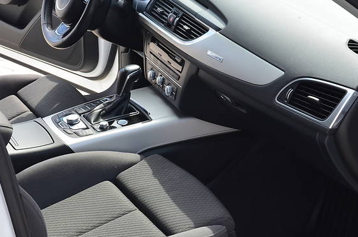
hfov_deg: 26.8
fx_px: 751
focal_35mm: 76
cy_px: 109
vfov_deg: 17.9
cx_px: 152
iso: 400
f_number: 9
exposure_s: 1/160
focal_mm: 35
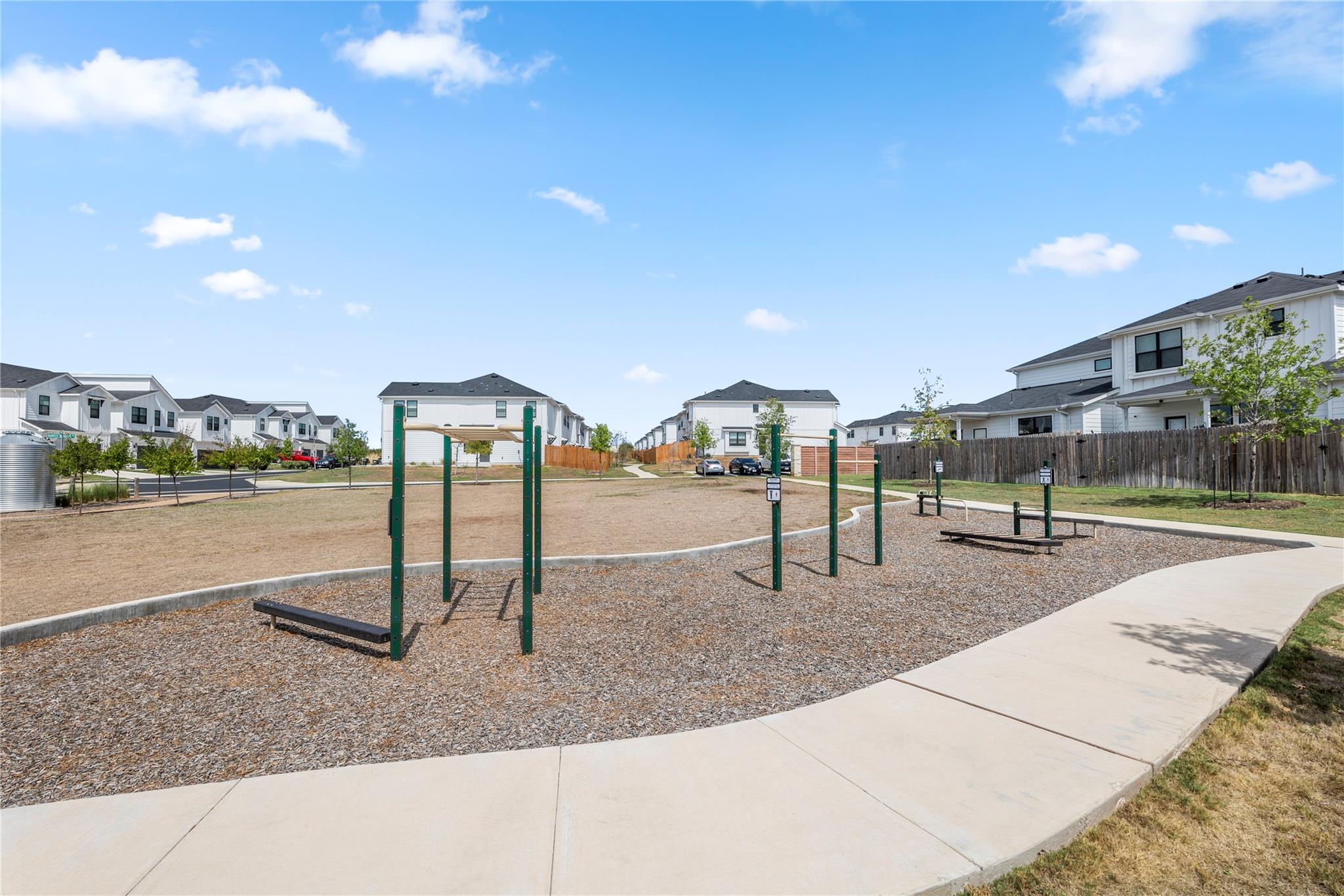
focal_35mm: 16
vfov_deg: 73.7
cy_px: 448
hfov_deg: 96.7
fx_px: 597
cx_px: 672
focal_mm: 16
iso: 125
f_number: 8
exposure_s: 1/320
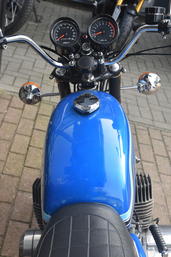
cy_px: 128
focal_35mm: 56
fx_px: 399
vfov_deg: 35.6
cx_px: 86
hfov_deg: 24.2
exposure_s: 1/320
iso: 2000
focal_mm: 56
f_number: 9
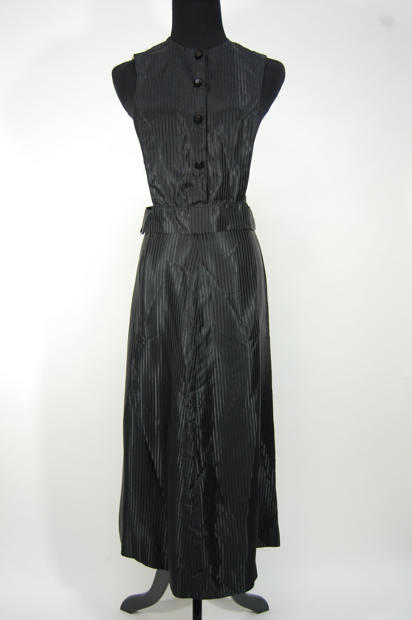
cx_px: 206
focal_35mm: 30
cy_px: 310
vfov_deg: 62.0
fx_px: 516
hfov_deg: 43.5
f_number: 3.8
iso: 450
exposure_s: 1/30
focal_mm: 20
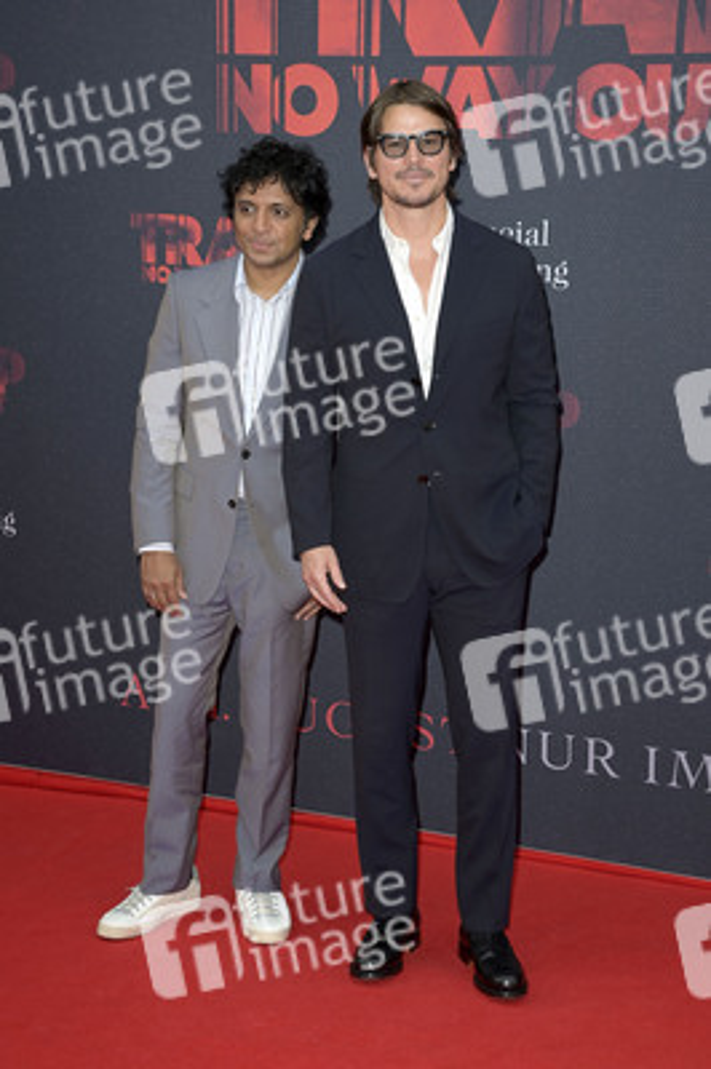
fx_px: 1721
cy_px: 534
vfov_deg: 34.5
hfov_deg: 23.3
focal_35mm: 58
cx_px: 356
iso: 400
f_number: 7.1
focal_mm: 58
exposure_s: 1/250
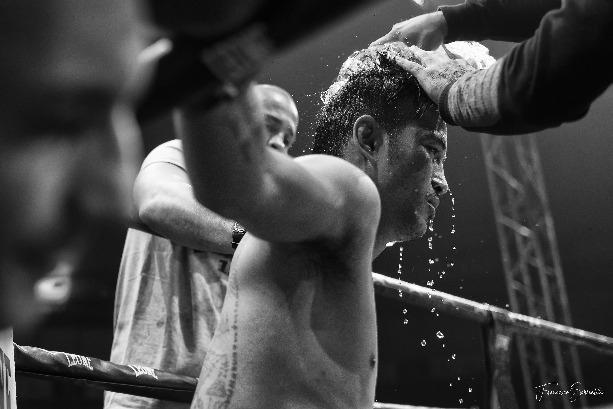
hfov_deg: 54.4
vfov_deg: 37.9
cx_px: 306
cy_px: 204
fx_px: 596
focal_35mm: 35
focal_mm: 35
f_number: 1.8
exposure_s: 1/1250
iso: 1250
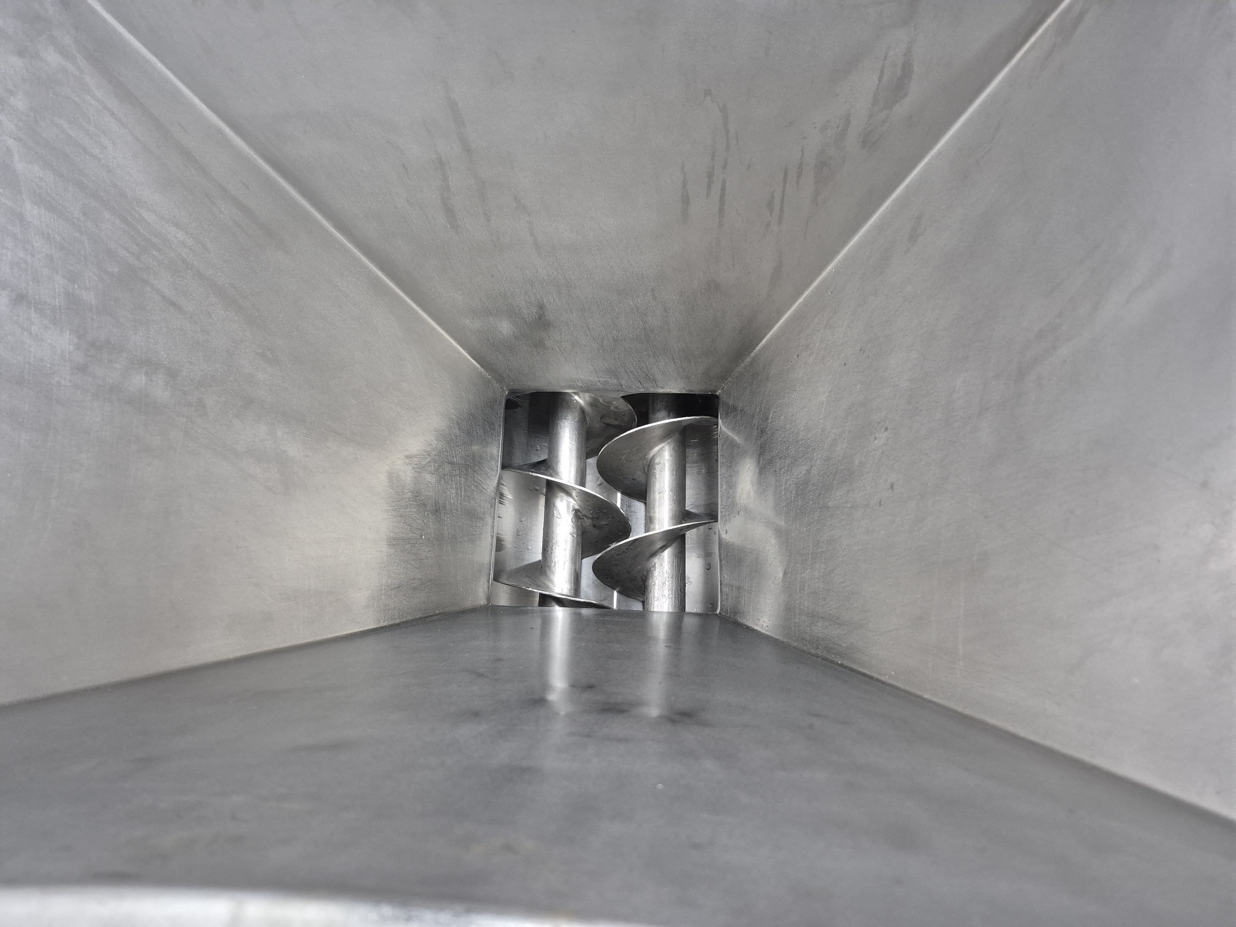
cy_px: 464
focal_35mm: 23
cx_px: 618
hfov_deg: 73.9
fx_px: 821
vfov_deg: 58.9
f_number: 1.8
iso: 800
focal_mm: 5.4
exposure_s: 1/120
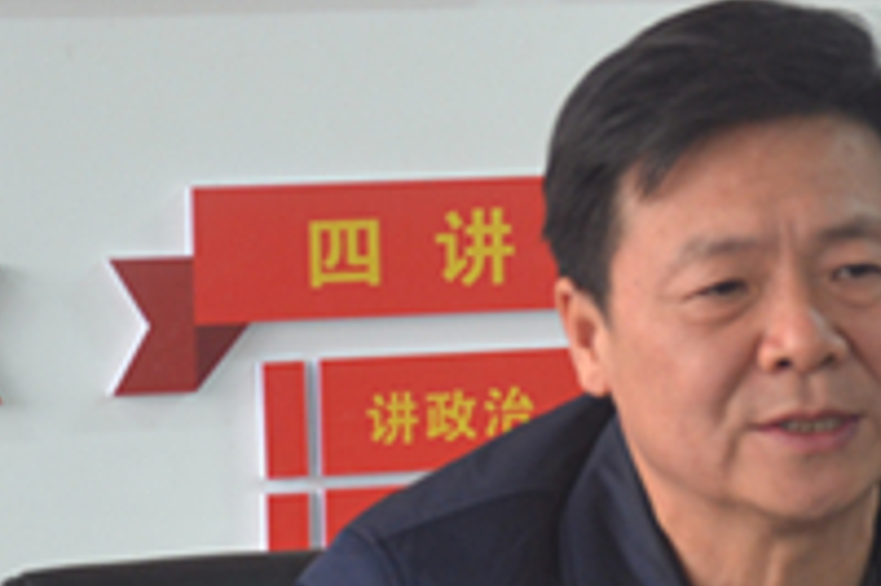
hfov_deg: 7.5
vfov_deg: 5.0
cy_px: 485
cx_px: 934
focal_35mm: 273
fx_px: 6675
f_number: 5
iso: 400
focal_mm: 52
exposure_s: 1/15
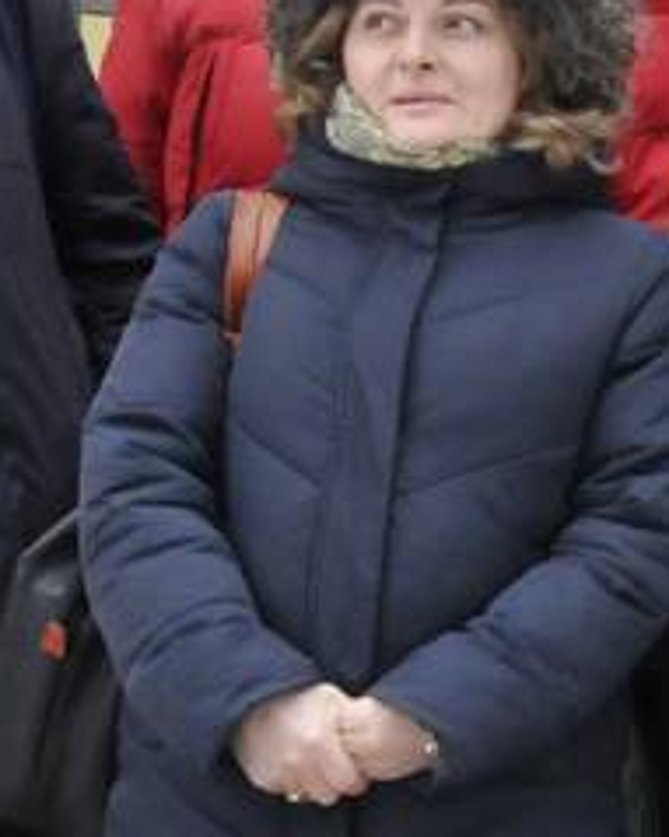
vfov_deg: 10.0
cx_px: 1131
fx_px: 4805
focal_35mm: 194
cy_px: 284
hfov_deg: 7.8
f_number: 6.3
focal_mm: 22
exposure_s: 1/40
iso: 1250
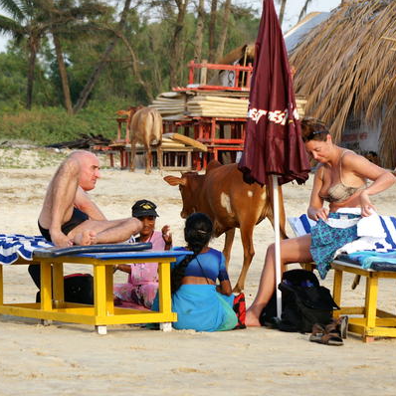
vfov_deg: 8.5
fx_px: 2653
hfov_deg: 8.5
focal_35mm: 205
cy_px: 186
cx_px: 194
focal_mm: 100
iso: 200
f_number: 5.6
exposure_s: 1/400
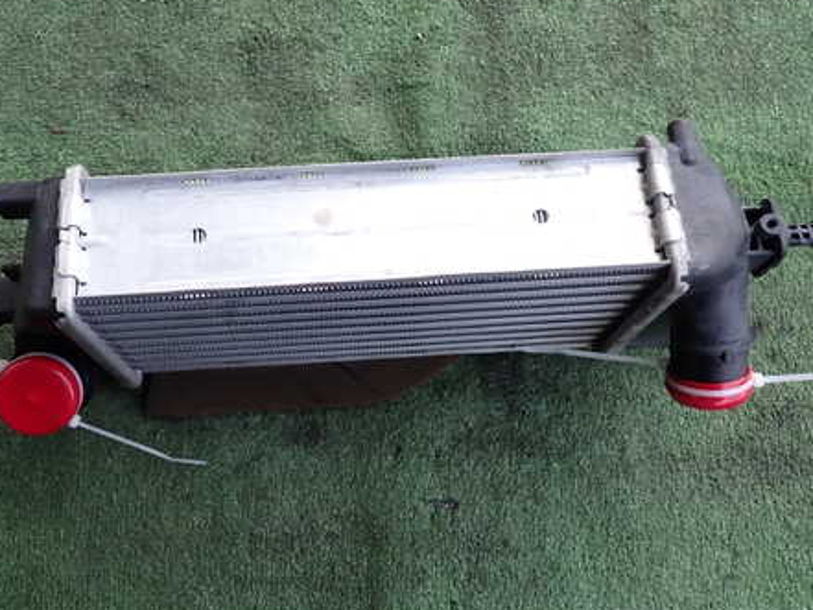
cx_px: 363
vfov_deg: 41.7
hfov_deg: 53.8
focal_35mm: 34
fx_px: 799
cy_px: 269
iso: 100
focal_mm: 4.5
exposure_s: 1/200
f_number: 2
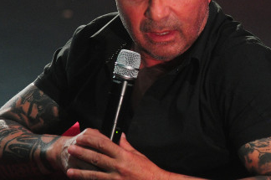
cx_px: 123
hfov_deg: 3.4
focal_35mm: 600
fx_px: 4511
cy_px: 53
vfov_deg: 2.3
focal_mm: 185
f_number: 4
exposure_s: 1/160
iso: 1600
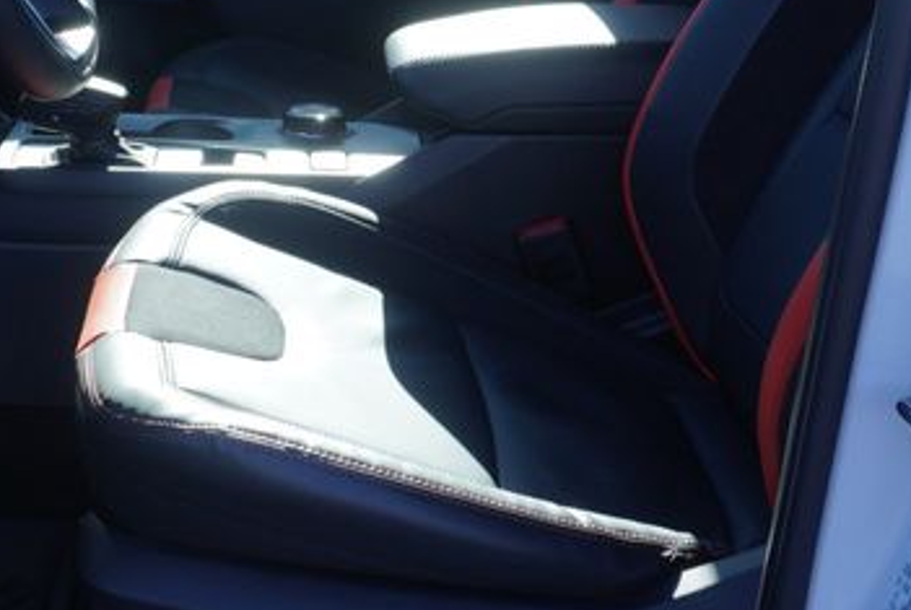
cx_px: 96
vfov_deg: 19.3
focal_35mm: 70
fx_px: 1774
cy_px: 106
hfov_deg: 27.8
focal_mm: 16
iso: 100
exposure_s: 1/125
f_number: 5.6
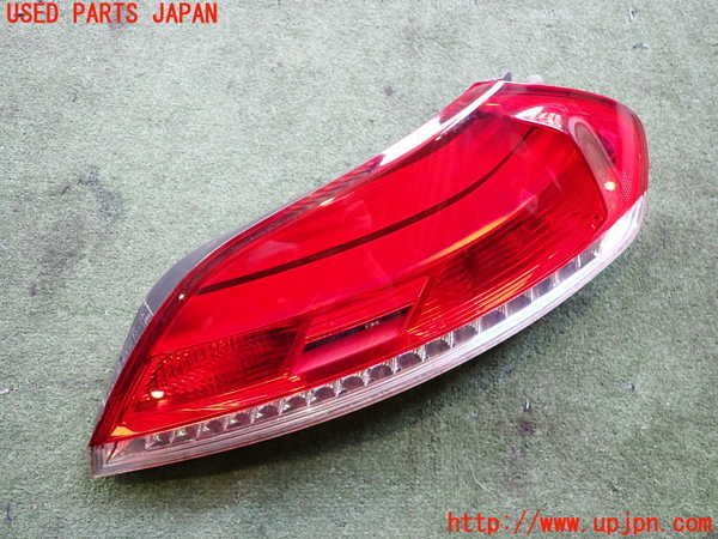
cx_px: 359
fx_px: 519
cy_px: 270
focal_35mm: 25
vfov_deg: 54.9
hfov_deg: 69.4
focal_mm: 4.5
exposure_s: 1/80
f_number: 2
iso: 200
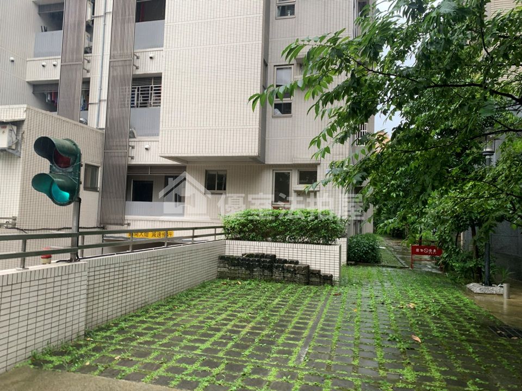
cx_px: 261
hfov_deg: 67.3
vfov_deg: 53.1
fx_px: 392
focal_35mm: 26
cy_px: 196
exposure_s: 1/82
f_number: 1.8
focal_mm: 4.25
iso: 100
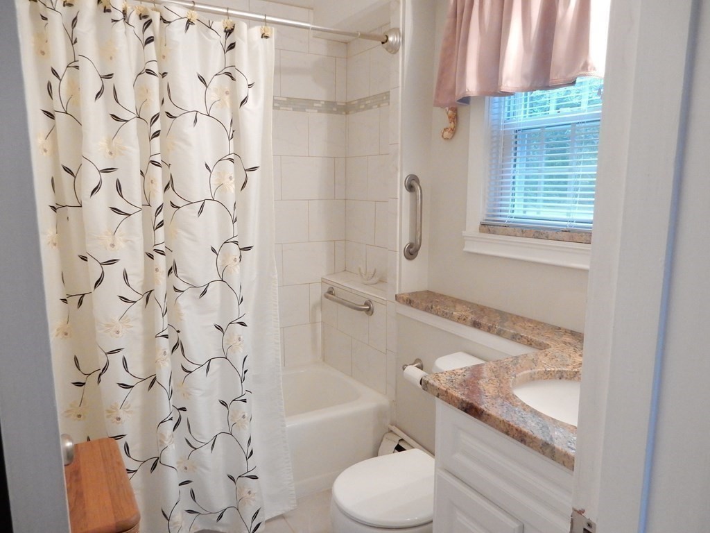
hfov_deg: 69.4
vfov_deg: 54.9
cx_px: 355
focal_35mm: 25
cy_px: 266
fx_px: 513
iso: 800
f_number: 3.7
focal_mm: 4.5
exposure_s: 1/60
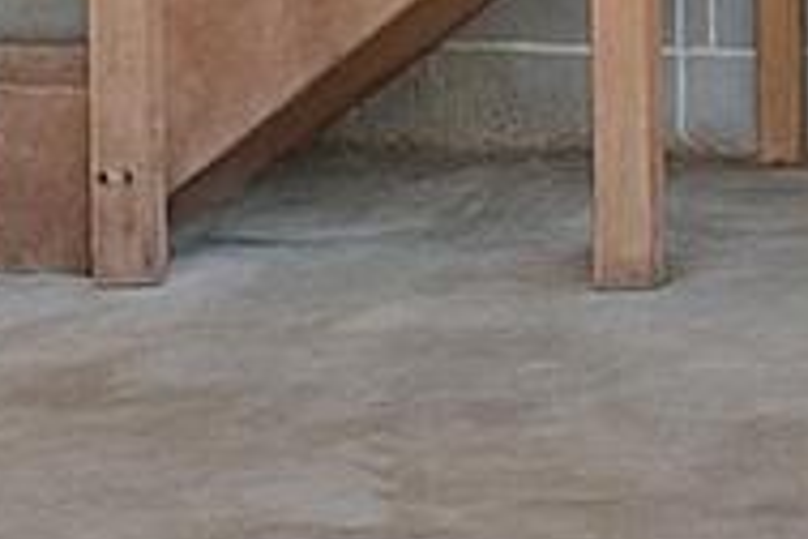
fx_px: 2738
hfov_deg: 14.4
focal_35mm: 122
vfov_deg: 10.4
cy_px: -488
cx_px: 1543
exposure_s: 1/13
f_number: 8
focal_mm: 16
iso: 500
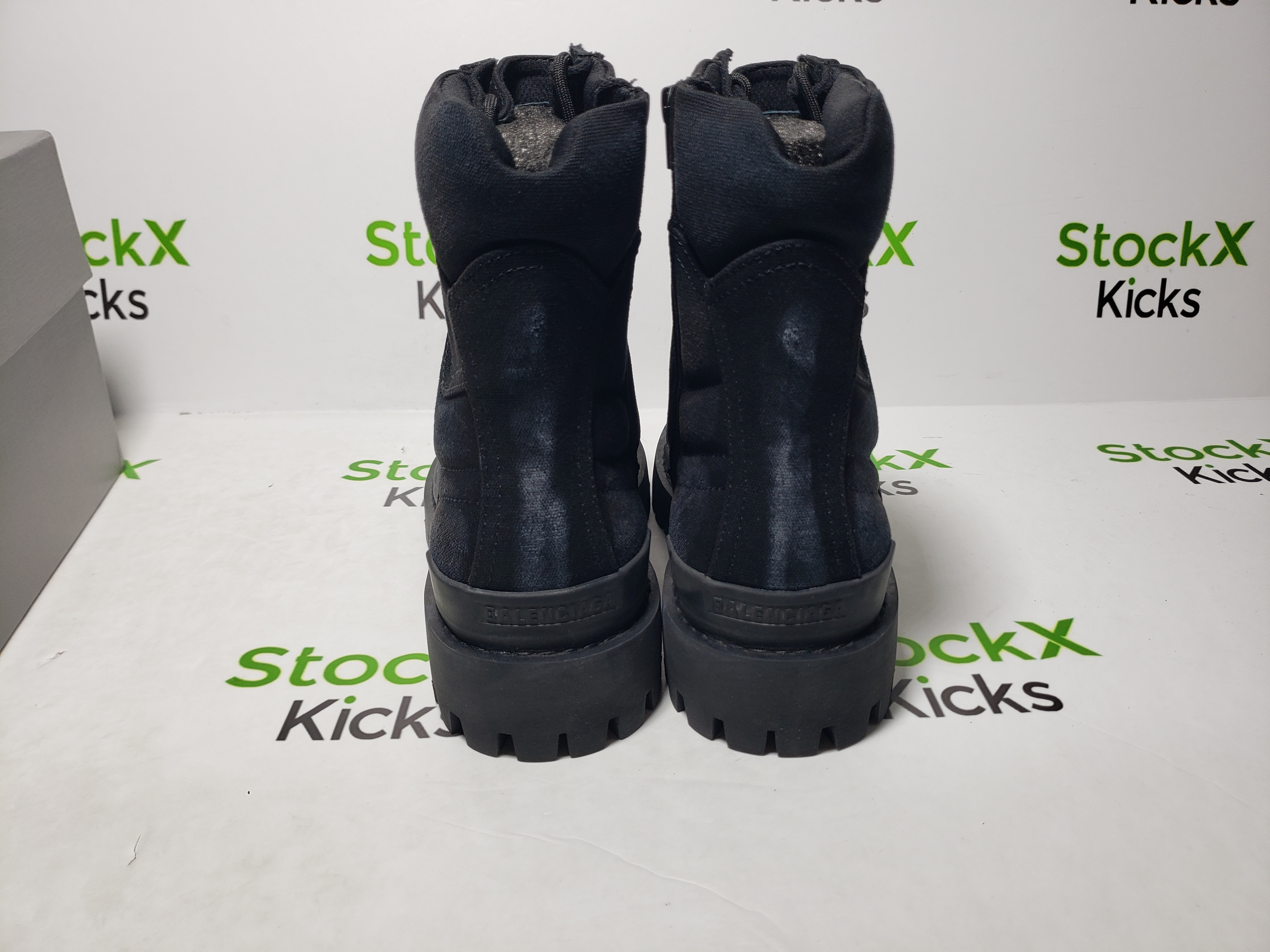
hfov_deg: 67.3
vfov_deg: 53.1
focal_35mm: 26
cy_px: 476
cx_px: 635
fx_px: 954
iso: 50
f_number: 1.5
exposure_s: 1/367
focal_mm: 4.3
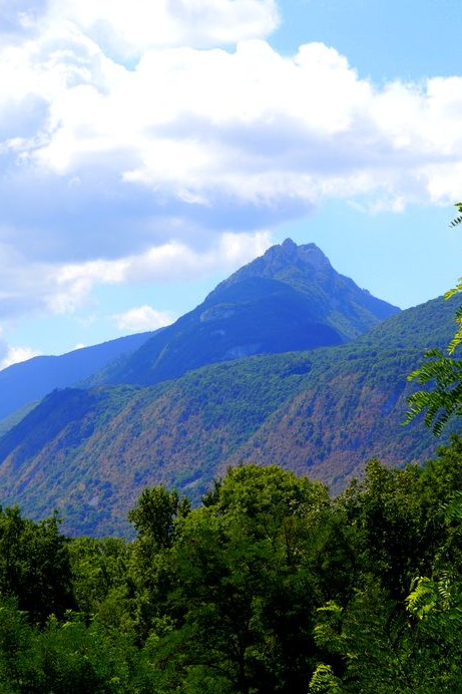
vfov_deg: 19.6
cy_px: 311
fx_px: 2003
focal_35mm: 104
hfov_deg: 13.2
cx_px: 206
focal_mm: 60
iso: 100
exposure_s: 1/200
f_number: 9
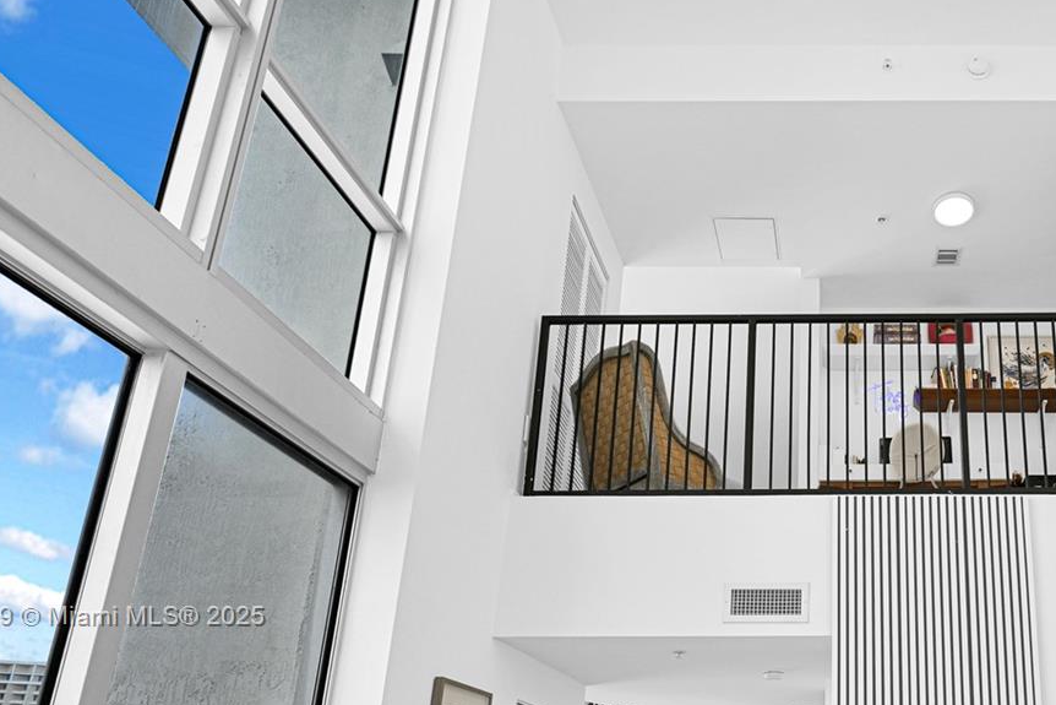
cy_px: 619
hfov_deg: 63.1
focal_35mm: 26
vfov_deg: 45.5
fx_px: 763
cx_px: 853
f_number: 5
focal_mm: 14
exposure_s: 1/100
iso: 100
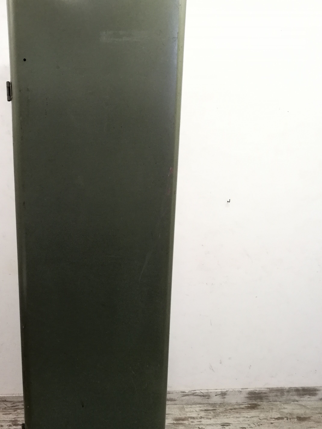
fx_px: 434
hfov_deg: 40.1
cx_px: 105
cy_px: 250
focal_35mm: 35
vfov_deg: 52.4
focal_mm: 2.38
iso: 100
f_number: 2.2
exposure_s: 1/33.3
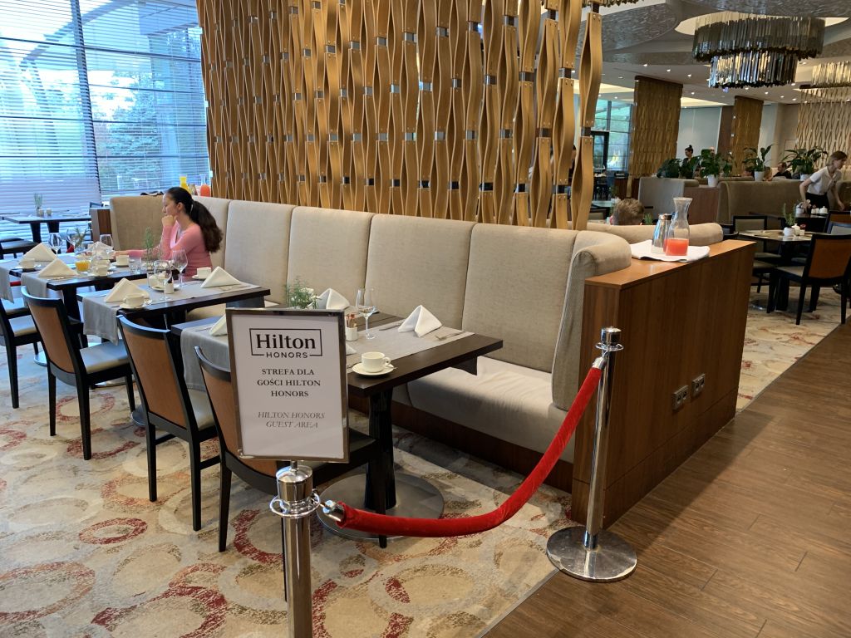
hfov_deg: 67.3
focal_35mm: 26
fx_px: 639
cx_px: 426
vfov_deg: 53.1
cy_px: 319
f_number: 1.8
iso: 160
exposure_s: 1/50
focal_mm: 4.25
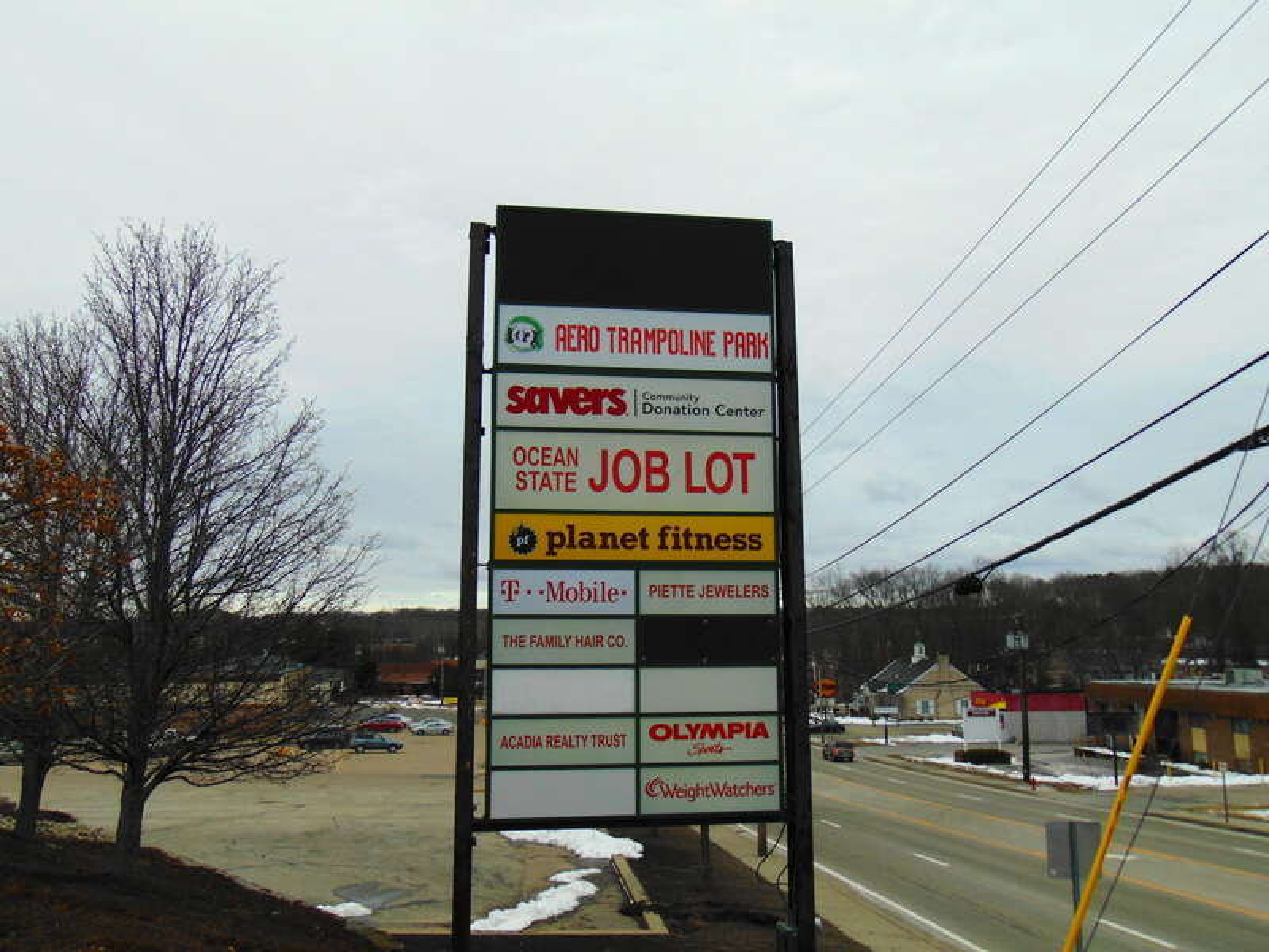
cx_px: 634
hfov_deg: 60.0
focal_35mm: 30
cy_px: 476
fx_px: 1100
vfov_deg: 46.8
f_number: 3.1
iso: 80
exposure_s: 1/640
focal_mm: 5.4
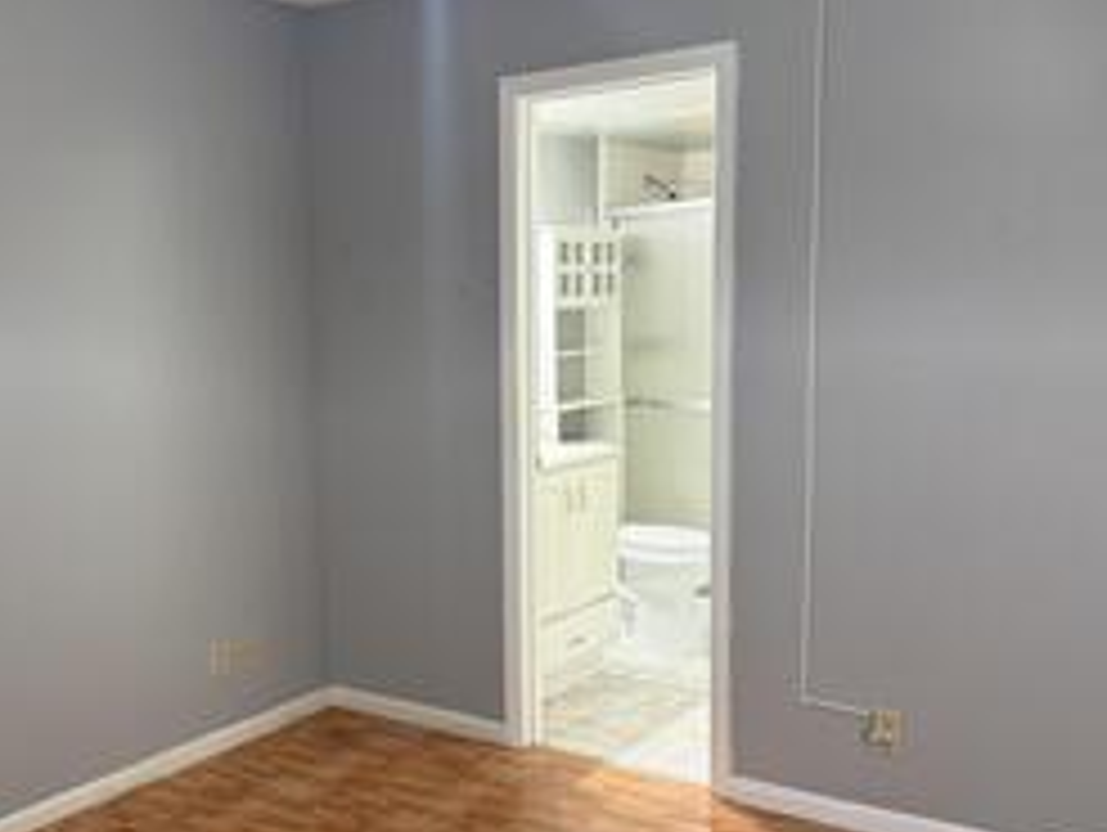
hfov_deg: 47.2
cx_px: 387
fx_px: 1248
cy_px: 450
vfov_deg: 36.9
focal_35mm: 39
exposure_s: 1/60
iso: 250
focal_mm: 6.76
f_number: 1.78
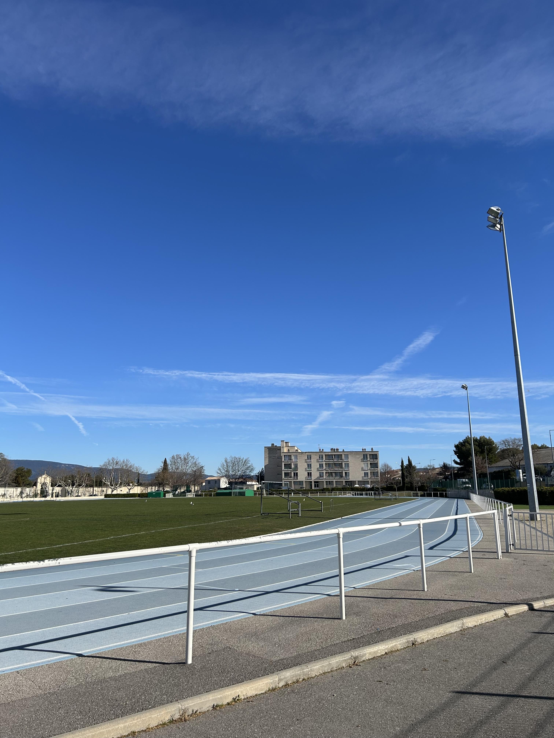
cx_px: 277
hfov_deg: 53.1
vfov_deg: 67.3
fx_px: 555
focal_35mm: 26
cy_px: 369
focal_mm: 5.7
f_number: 1.5
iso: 50
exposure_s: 1/5882
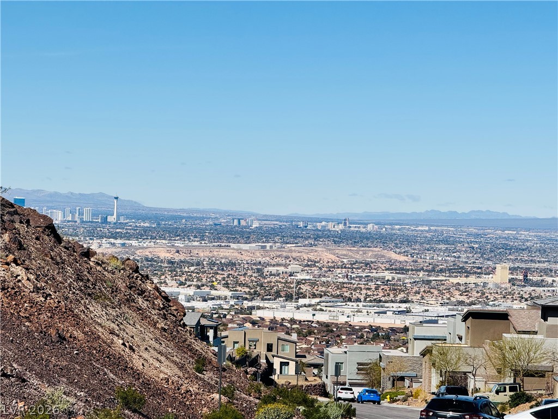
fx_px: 1934
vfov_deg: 12.3
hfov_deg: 16.4
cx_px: 279
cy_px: 210
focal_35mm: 120
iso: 50
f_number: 2.8
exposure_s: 1/3690
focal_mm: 15.66
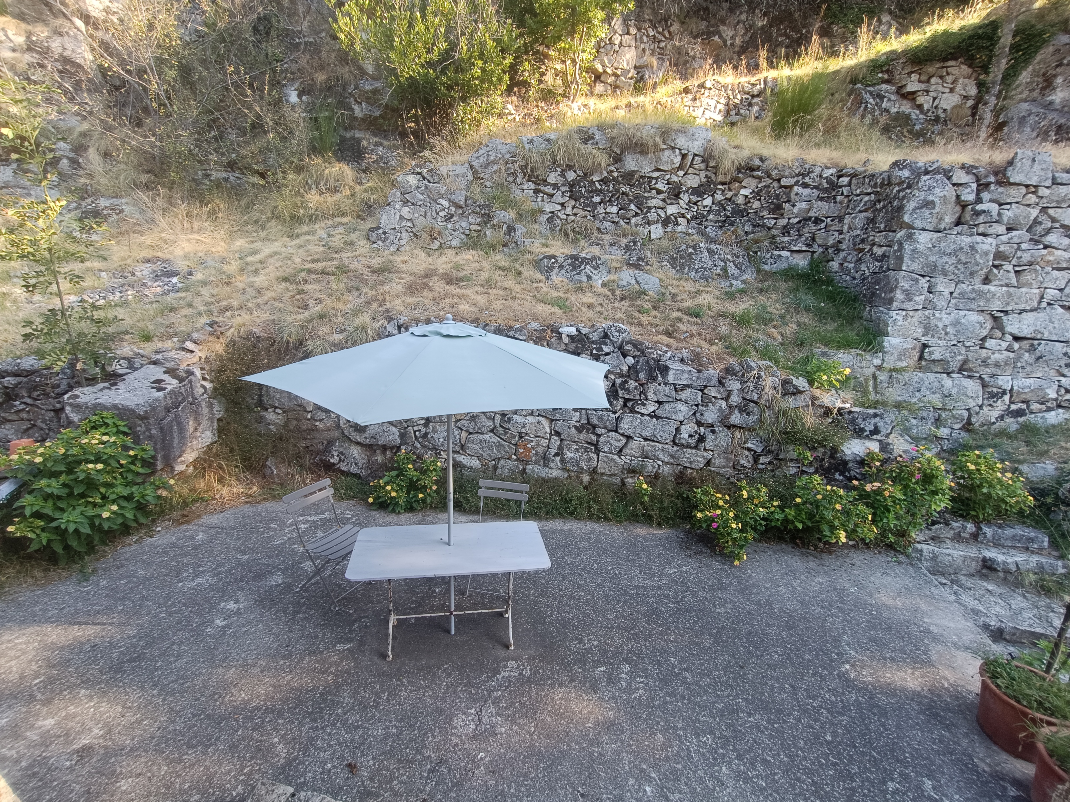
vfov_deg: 78.1
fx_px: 495
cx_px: 535
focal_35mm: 16
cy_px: 401
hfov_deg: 94.5
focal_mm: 1.66
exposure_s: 1/100
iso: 84
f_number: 2.2
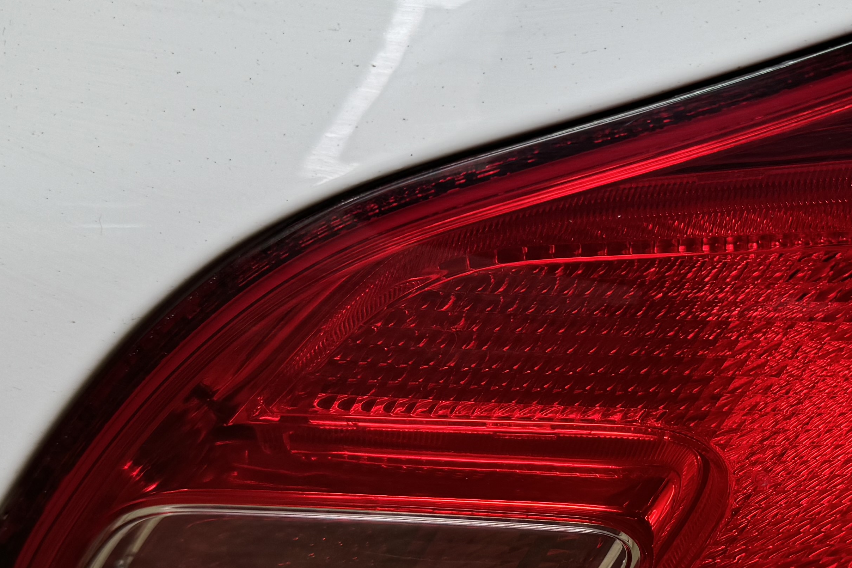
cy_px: 368
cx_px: 696
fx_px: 1396
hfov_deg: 32.9
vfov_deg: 22.9
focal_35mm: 59
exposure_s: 1/100
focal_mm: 6.76
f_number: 1.78
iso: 64
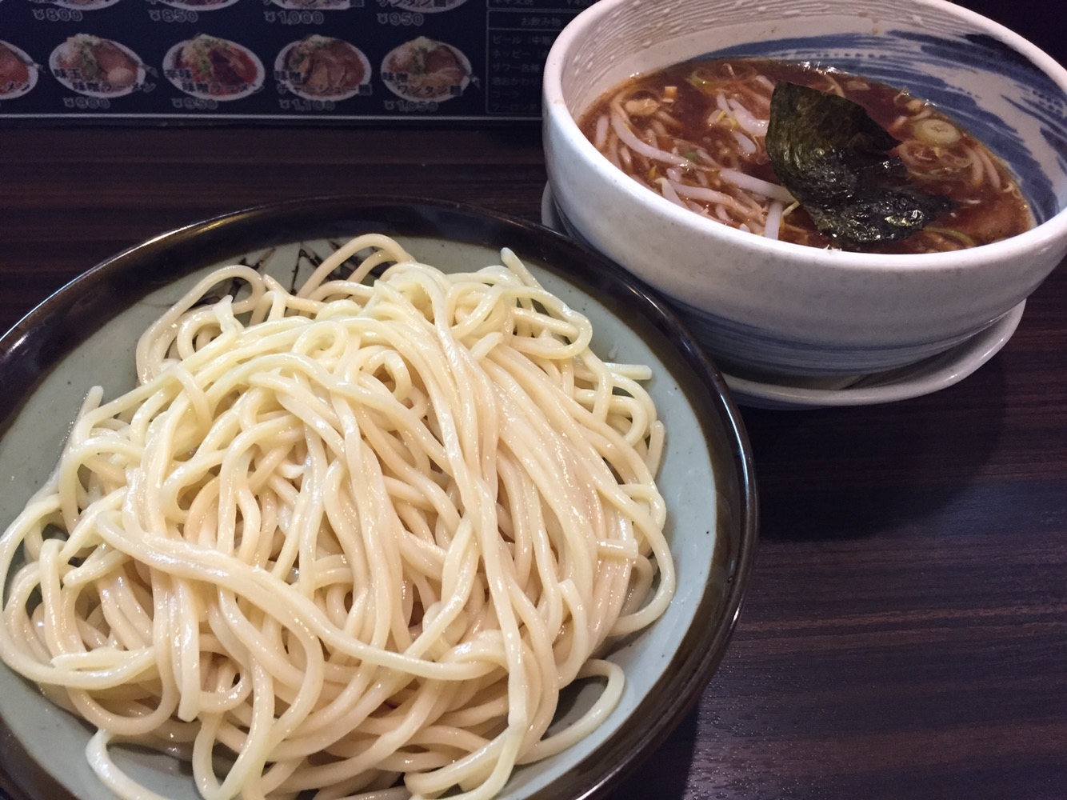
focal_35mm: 29
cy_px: 400
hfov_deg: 61.7
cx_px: 534
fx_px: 894
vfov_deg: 48.2
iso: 200
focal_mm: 4.15
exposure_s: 1/30
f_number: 2.2
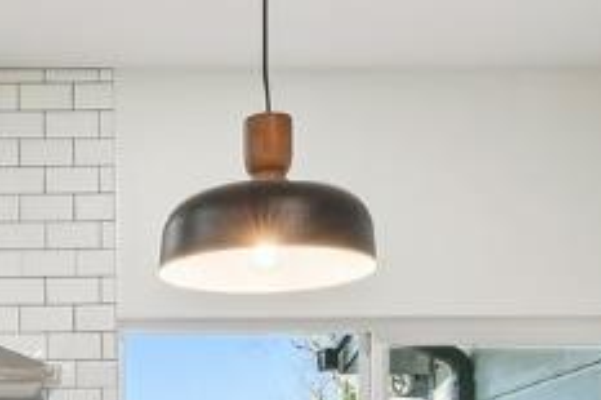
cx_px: -67
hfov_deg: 21.4
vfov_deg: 14.1
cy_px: 615
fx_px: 1501
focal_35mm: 90
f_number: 8
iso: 640
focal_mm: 14
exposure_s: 1/50
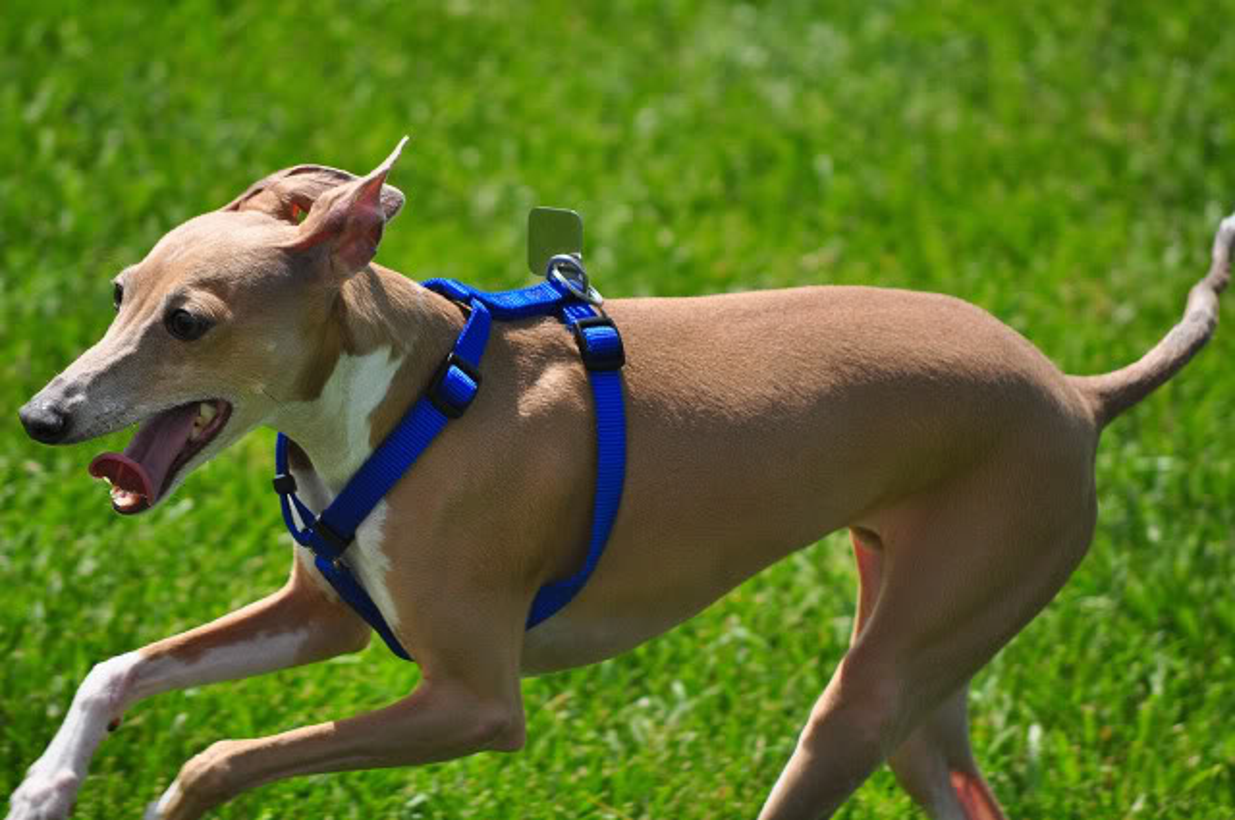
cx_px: 618
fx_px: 10279
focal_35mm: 300
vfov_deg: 4.6
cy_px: 410
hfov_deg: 6.9
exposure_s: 1/1250
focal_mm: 200
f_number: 7.1
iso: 400
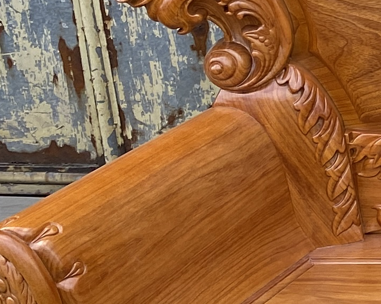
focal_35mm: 143
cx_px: 965
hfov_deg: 11.0
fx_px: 1612
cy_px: 8
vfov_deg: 10.7
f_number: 1.8
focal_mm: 4.25
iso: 32
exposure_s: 1/522
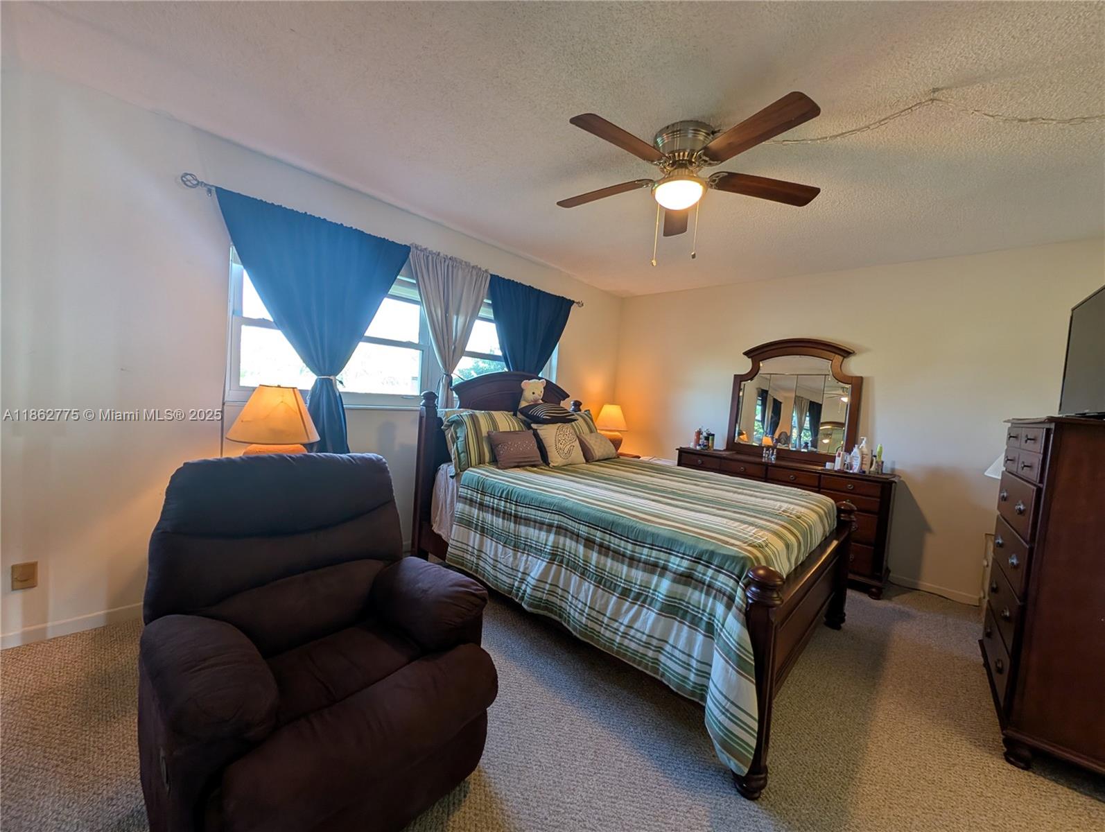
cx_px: 552
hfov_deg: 110.5
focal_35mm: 12
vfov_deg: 94.6
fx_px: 384
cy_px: 416
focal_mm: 2.23
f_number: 1.95
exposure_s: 1/30
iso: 73
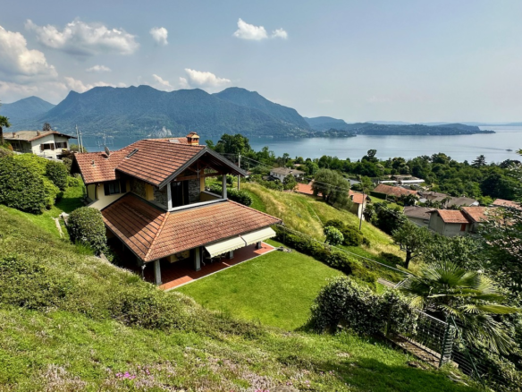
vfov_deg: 85.7
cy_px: 196
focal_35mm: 14
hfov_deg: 102.1
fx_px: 211
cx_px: 261
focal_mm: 2.22
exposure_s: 1/1618
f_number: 2.2
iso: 50
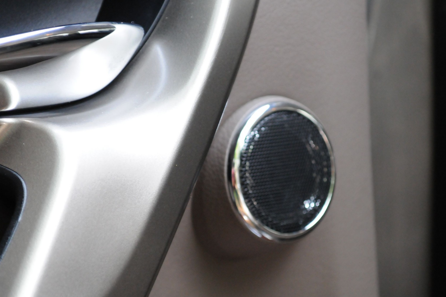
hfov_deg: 20.3
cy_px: 162
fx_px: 1245
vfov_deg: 13.6
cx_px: 253
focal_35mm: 101
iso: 2000
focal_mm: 55
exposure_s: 1/125
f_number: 6.3
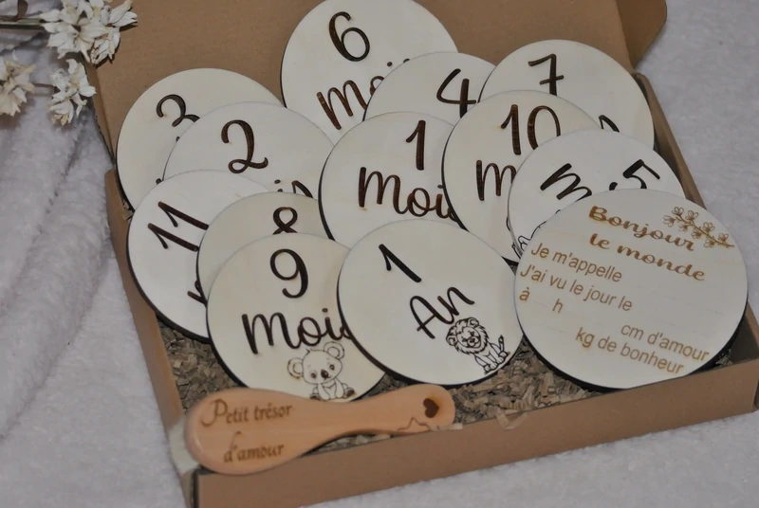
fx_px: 2375
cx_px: 380
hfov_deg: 18.2
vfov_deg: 12.2
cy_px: 254
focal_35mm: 112
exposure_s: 1/60
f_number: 4.2
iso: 200
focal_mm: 75
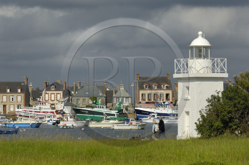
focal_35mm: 165
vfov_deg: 8.3
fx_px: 1140
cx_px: 124
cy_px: 82
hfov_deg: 12.5
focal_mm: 110
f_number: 11
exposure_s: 1/250
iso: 100
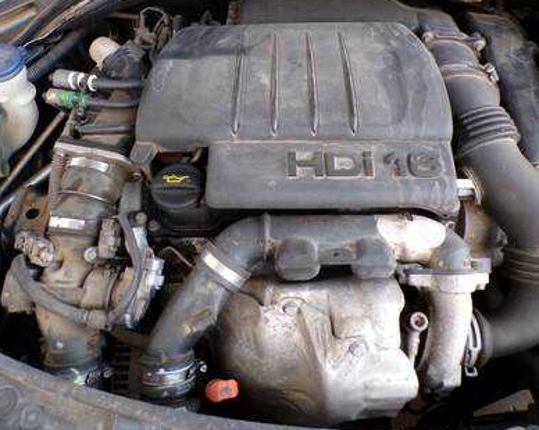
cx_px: 274
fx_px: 462
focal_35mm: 29
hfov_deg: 60.5
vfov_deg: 49.9
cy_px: 197
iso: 172
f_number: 3
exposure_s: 1/34
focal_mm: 4.3
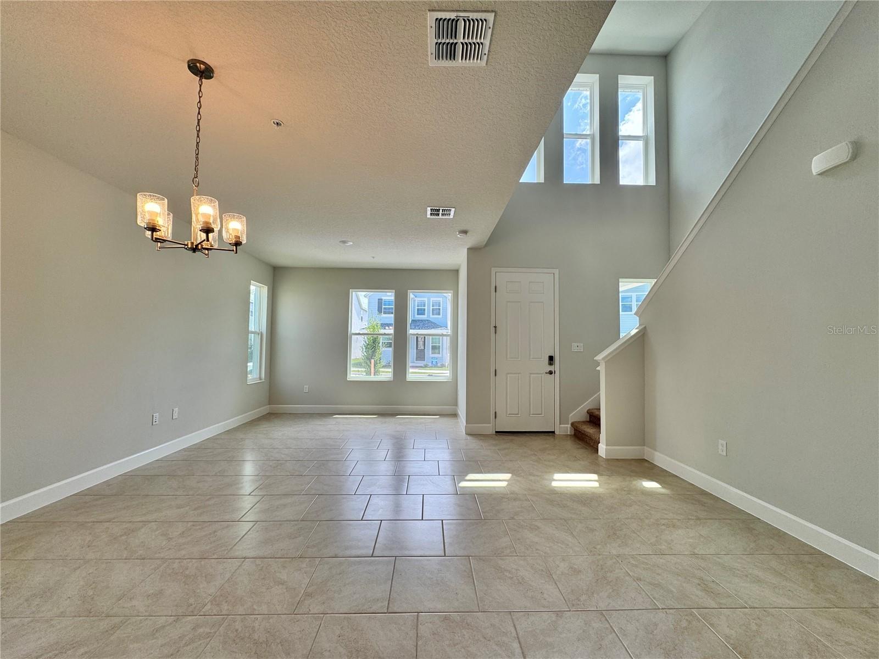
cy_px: 330
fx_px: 356
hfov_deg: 102.1
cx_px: 440
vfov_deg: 85.7
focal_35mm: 14
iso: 40
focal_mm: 2.22
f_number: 2.2
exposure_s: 1/174
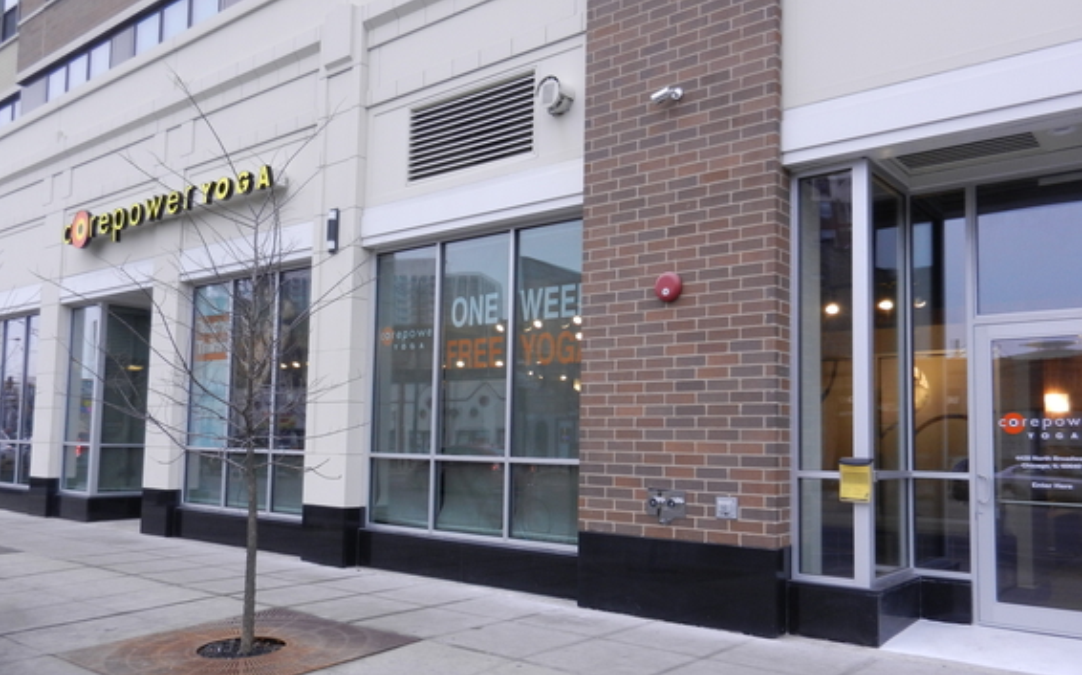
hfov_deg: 64.6
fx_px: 855
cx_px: 561
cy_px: 386
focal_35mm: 29
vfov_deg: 43.0
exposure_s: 1/100
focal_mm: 4.5
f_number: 3.5
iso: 160
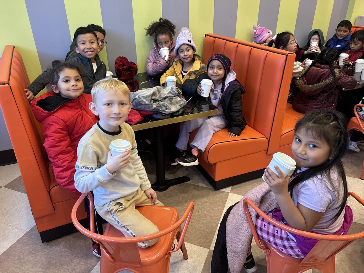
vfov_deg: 53.1
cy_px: 136
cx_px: 182
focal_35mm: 26
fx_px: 273
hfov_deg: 67.3
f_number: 1.5
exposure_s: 1/120
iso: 100
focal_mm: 5.7
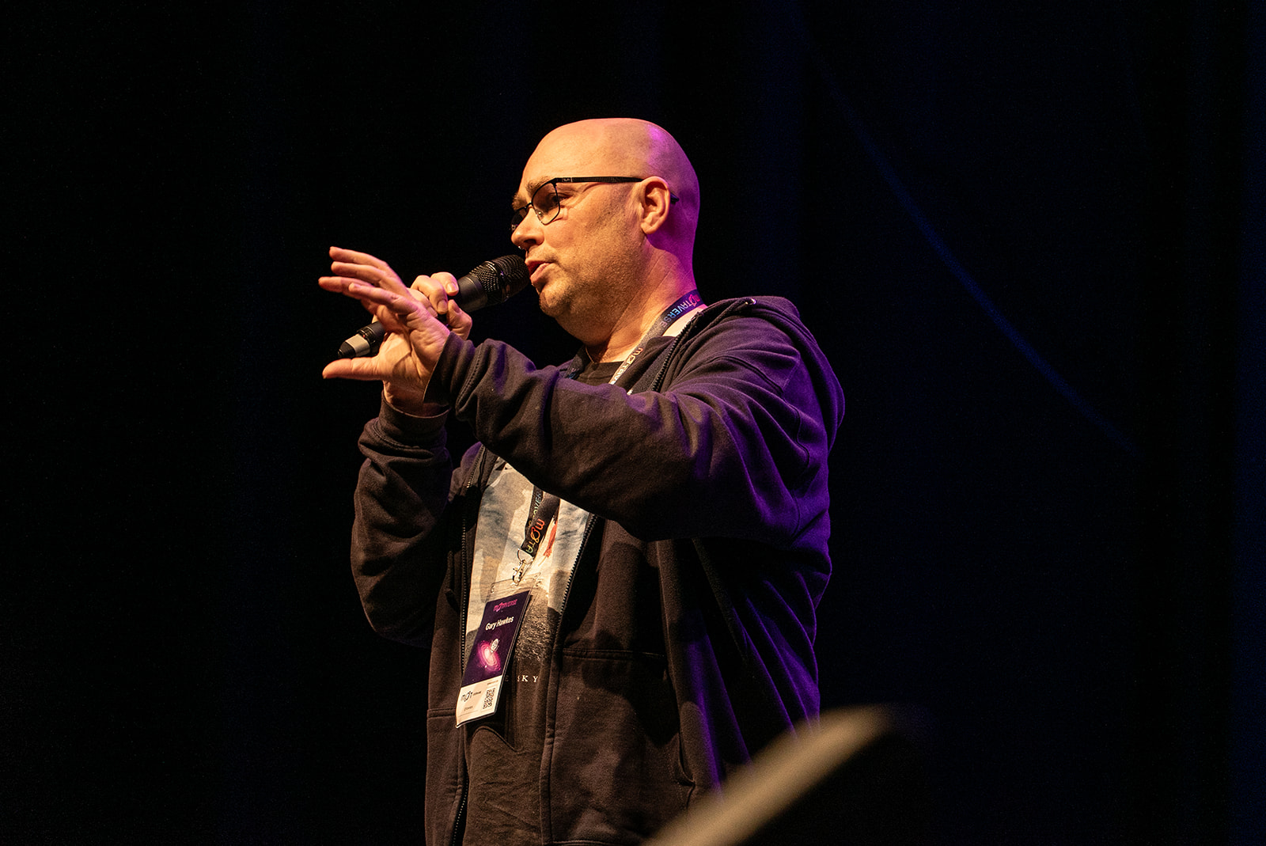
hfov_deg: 6.9
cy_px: 423
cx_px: 633
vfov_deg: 4.6
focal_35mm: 300
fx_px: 10556
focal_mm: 300
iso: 3200
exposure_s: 1/125
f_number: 5.6
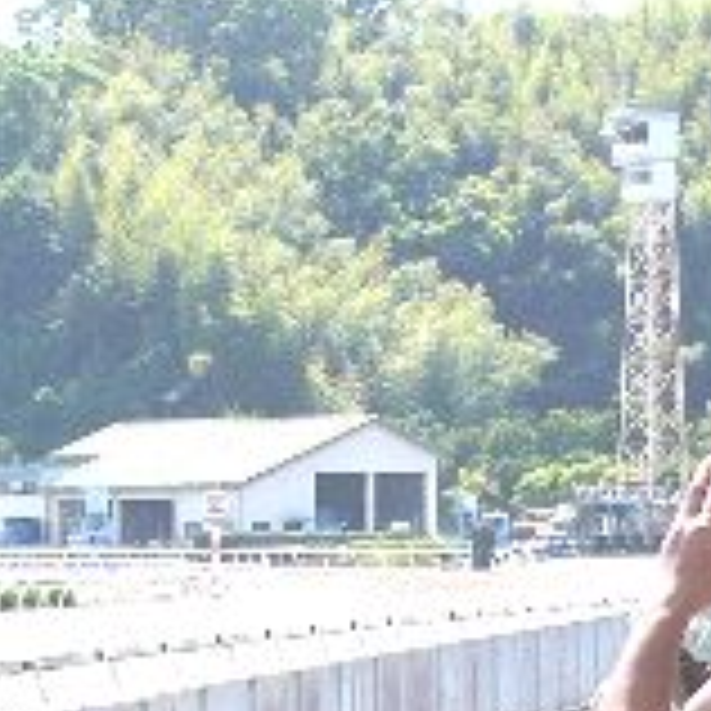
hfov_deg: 8.4
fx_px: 4833
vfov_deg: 8.4
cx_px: 279
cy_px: 734
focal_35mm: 208
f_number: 7.3
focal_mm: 9.6
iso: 50
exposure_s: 1/500
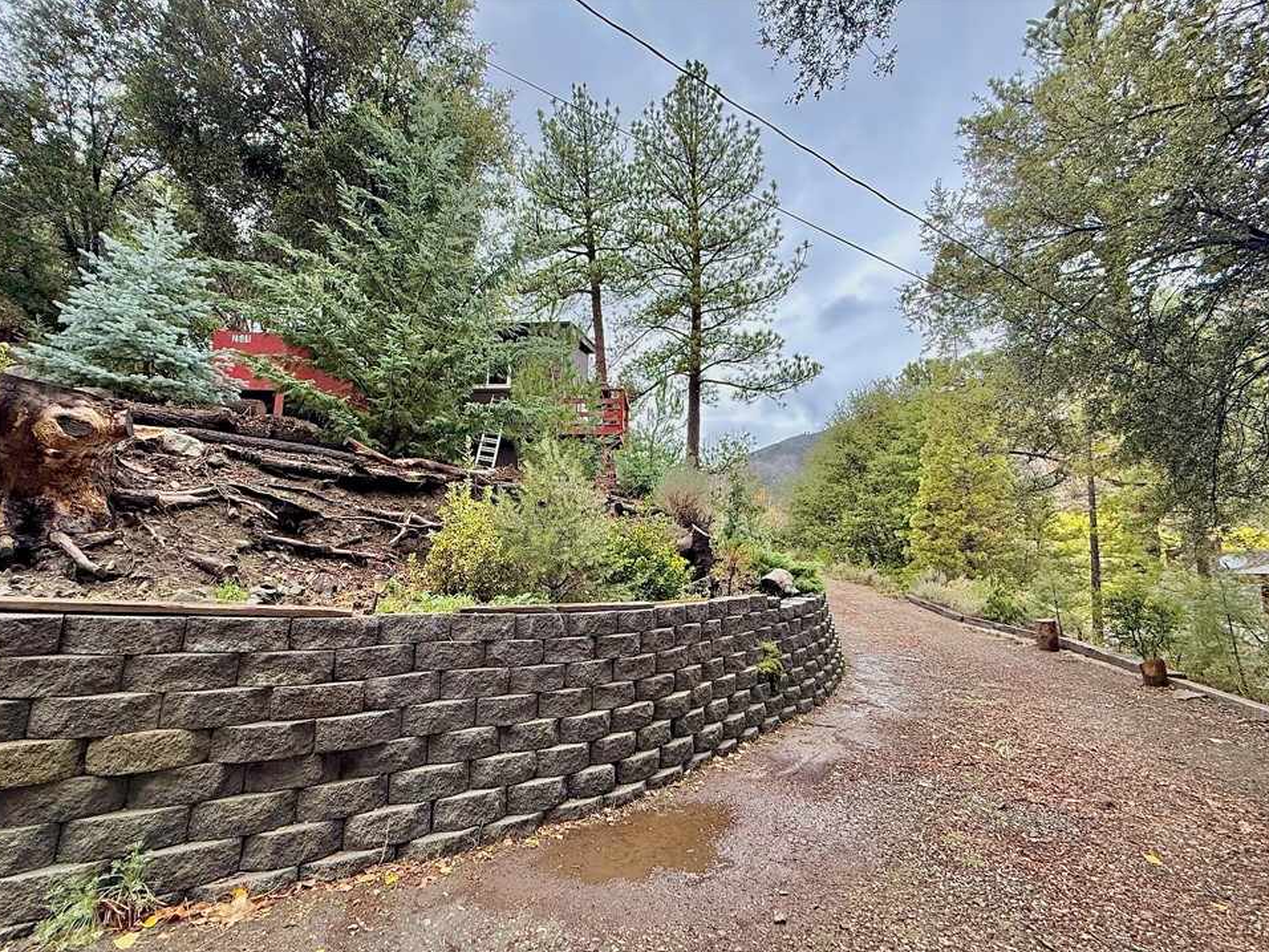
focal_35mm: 15
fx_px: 550
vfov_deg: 81.7
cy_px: 506
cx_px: 623
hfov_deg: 98.2
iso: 100
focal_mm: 2.22
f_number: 2.2
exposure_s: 1/99
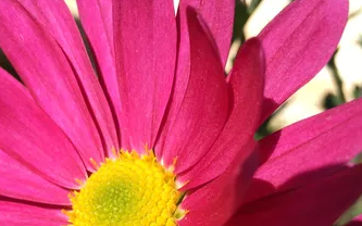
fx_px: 582
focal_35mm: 59
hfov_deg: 34.5
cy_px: 240
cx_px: 167
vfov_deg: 21.0
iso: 25
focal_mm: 4.15
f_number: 2.2
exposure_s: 1/938
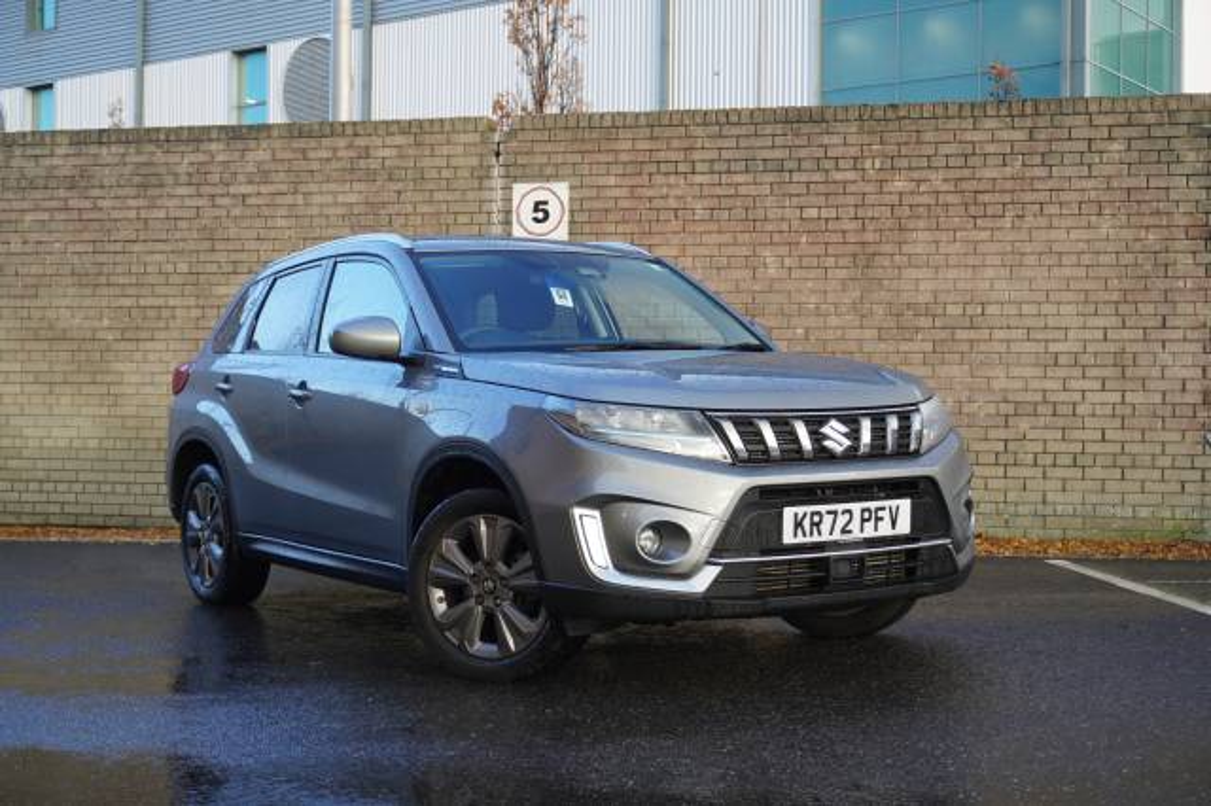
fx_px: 1715
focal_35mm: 51
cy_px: 403
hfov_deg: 38.9
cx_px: 606
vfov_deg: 26.5
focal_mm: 34
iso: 320
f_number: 5
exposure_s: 1/160
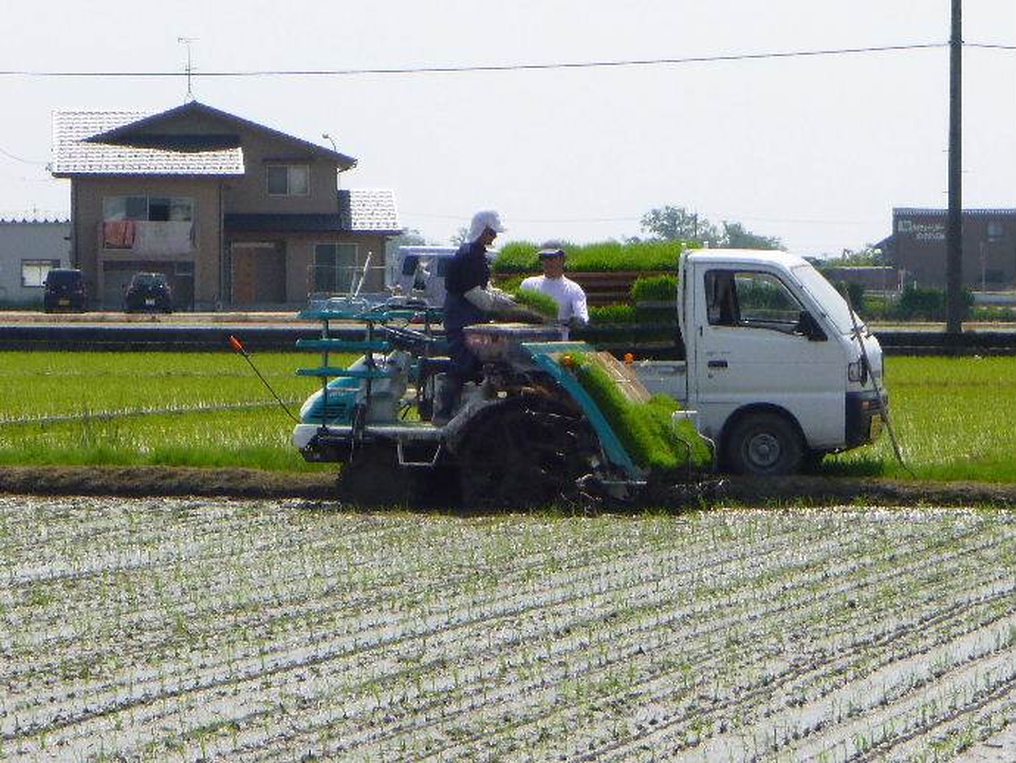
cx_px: 508
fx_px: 5872
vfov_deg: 7.4
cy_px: 382
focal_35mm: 200
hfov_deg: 9.9
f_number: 5.7
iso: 100
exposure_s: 1/320
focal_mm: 18
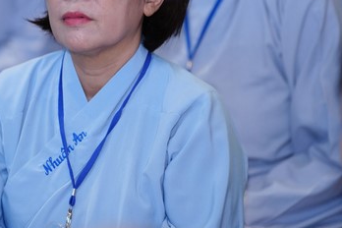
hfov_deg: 7.3
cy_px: 56
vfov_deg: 4.9
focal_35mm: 280
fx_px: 2660
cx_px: 81
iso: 2500
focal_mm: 150
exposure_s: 1/200
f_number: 2.8
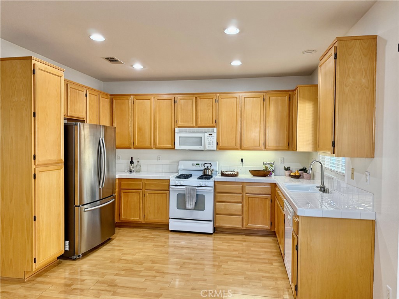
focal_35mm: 24
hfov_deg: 71.6
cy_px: 150
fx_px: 277
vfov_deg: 56.8
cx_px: 200
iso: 200
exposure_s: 1/135
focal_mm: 6.76
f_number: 1.78
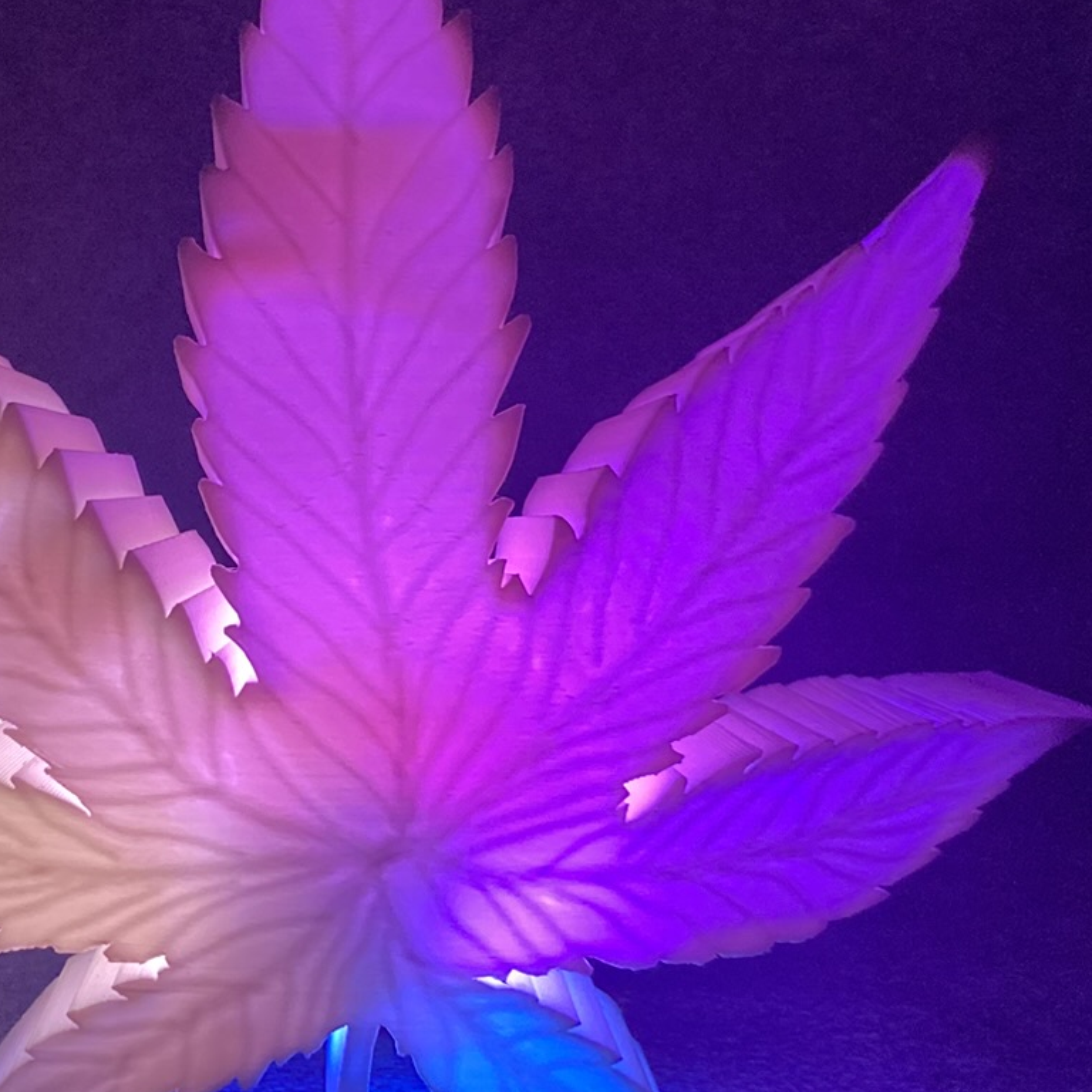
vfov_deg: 26.0
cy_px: 394
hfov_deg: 26.0
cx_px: 390
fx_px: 2356
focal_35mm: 66
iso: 320
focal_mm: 3.99
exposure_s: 1/60
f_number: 1.8
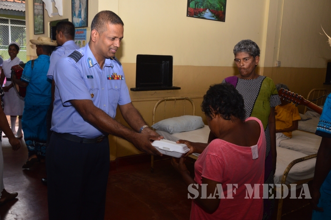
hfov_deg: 53.2
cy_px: 110
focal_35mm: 36
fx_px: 331
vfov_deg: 36.8
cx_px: 166
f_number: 6.3
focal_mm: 24
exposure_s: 1/125
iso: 400
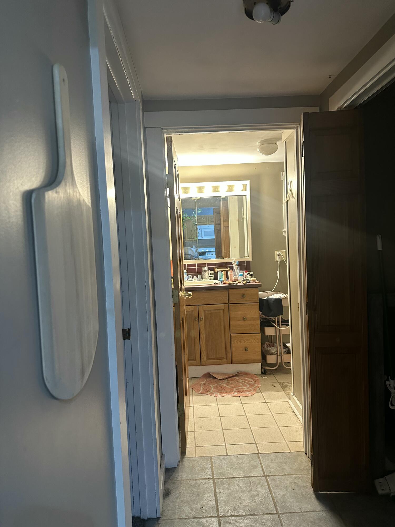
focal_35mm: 24
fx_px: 365
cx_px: 198
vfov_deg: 71.6
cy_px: 264
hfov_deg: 56.8
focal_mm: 6.86
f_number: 1.78
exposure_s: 1/60
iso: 400
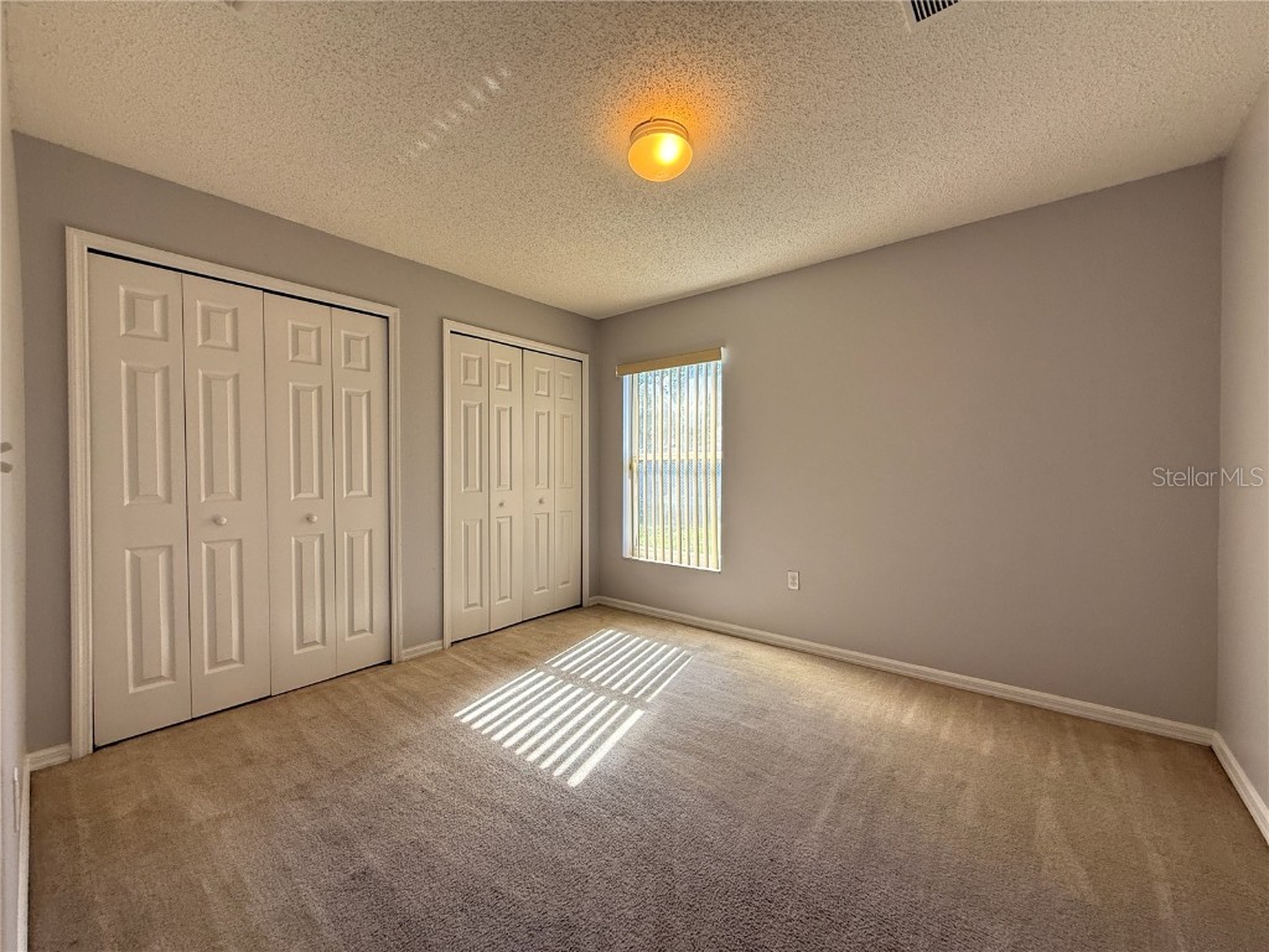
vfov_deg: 85.7
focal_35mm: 14
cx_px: 634
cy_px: 476
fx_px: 513
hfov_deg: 102.1
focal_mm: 2.22
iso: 160
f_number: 2.2
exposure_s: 1/120
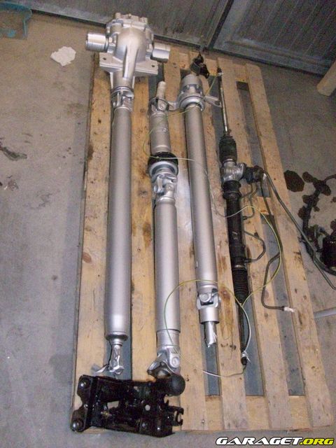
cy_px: 224
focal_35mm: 34
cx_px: 168
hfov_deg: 41.8
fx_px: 440
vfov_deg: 54.0
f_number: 2.8
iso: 800
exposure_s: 1/128
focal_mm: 5.7
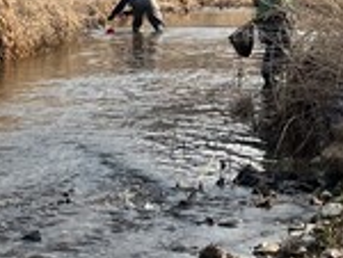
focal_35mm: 166
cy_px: -48
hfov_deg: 11.9
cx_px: 133
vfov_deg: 8.9
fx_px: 1647
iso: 50
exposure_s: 1/4630
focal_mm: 5.7
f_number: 1.5
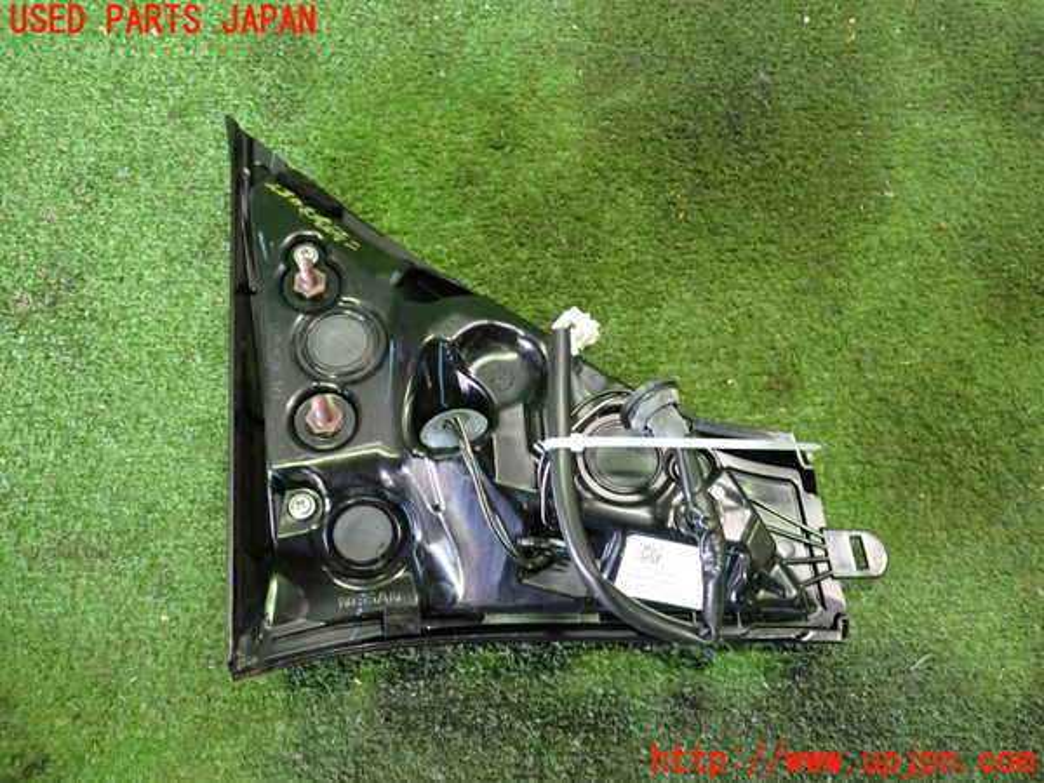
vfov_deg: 46.8
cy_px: 392
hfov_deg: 60.0
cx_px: 522
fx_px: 905
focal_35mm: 30
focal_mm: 5.4
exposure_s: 1/30
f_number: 2.3
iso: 800
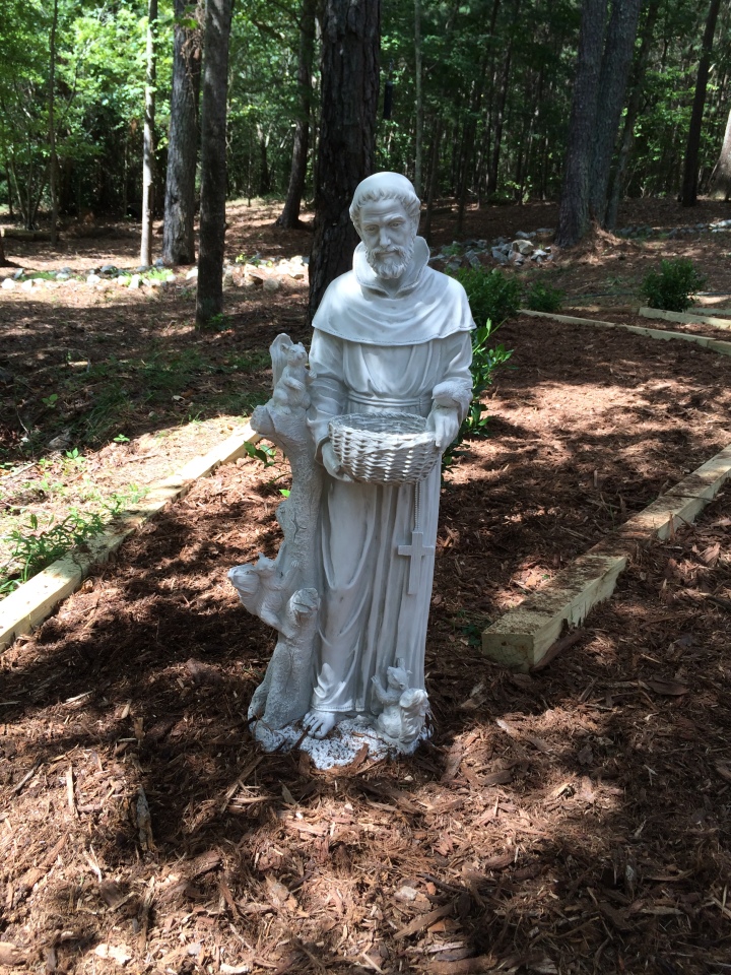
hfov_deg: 46.8
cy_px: 488
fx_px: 845
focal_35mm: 30
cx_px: 366
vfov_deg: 60.0
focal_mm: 4.12
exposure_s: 1/354
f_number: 2.2
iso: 32
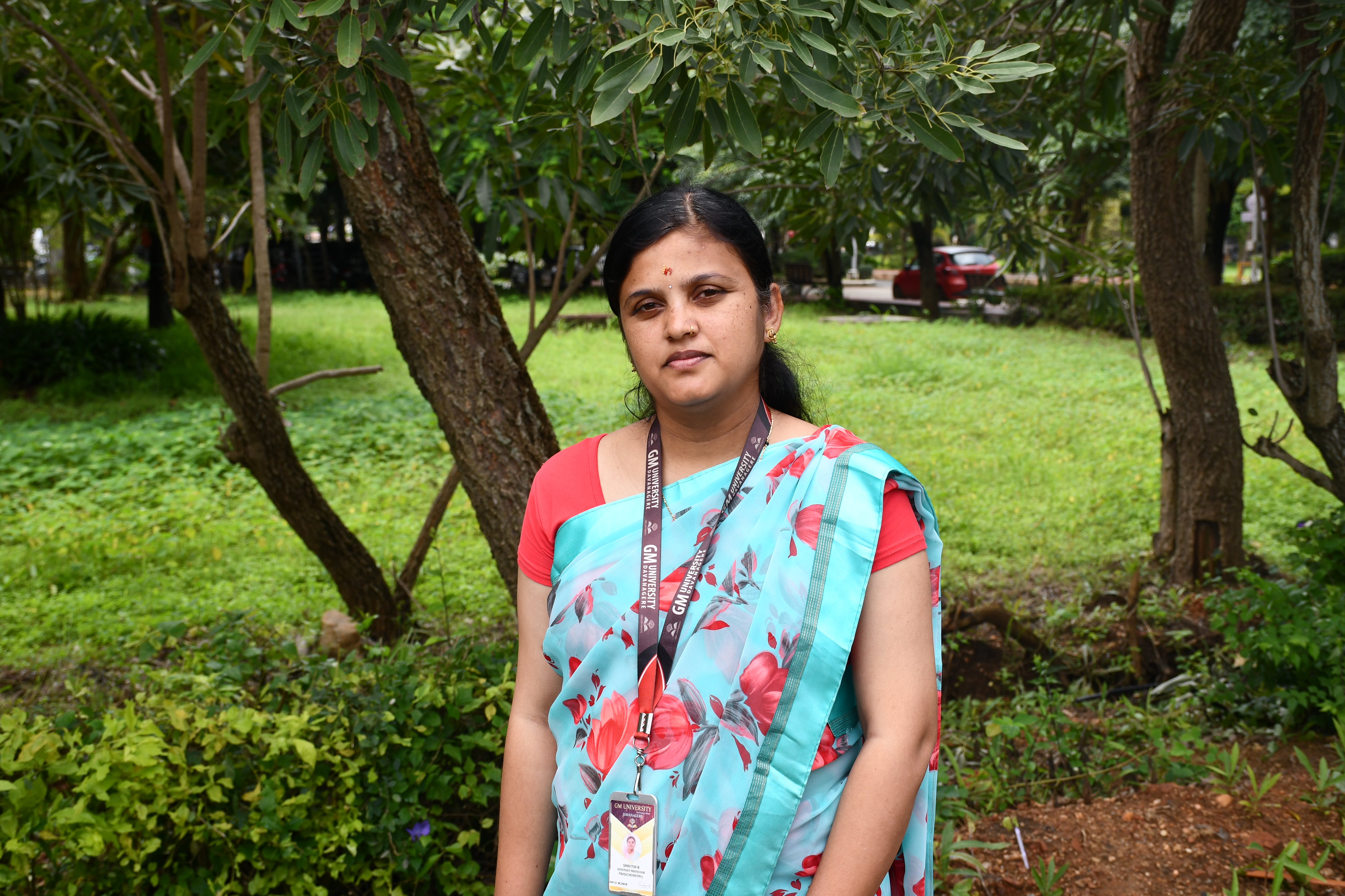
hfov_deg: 38.9
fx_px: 1905
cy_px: 448
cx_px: 672
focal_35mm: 51
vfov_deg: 26.5
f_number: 6.3
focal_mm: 34
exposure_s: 1/250
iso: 200
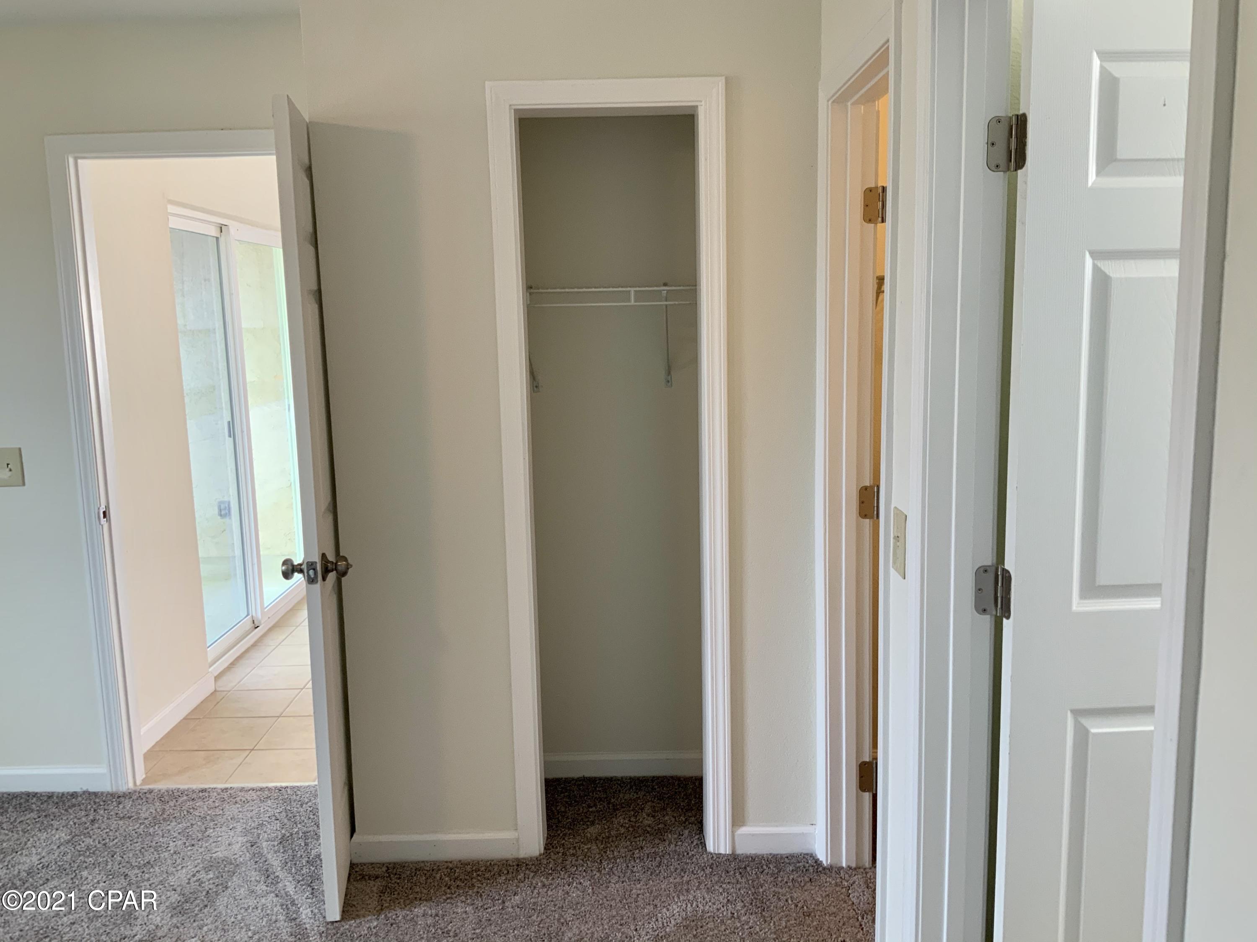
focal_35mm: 29
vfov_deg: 48.2
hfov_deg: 61.7
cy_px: 471
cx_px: 628
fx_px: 1053
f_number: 1.8
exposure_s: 1/60
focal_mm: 3
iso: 50
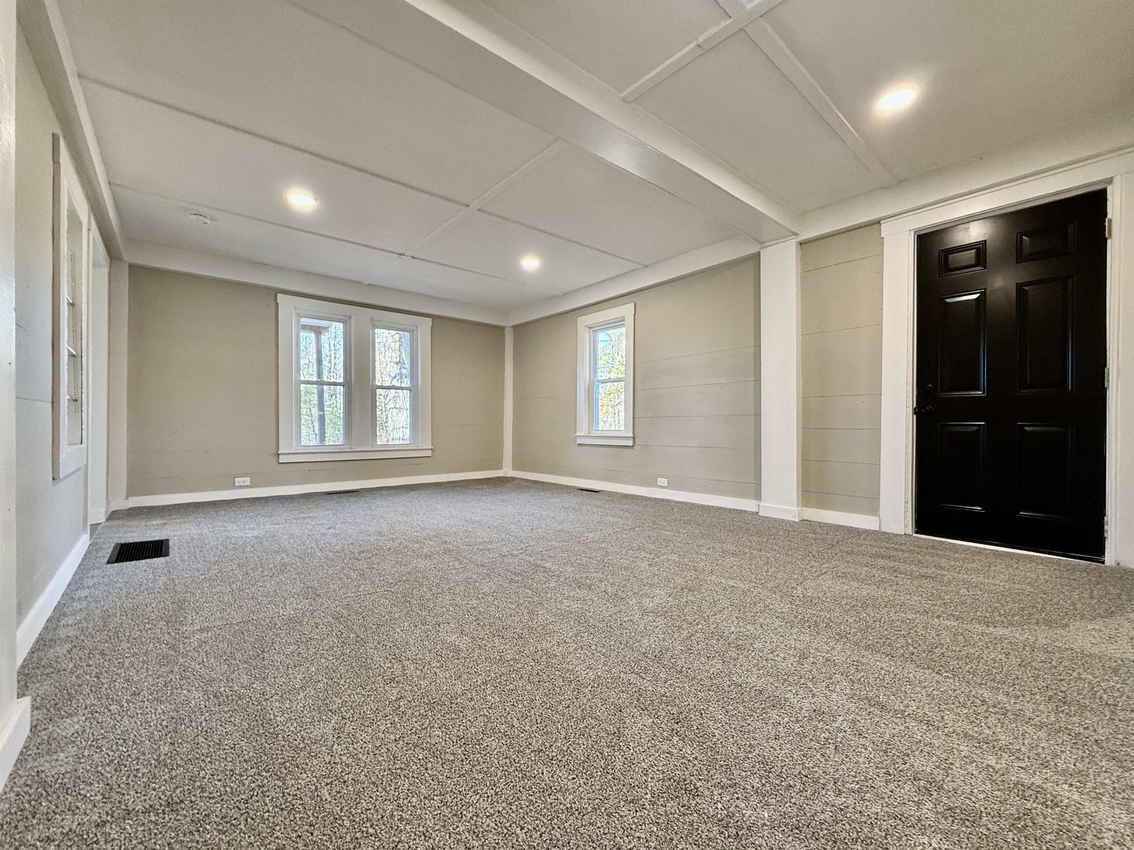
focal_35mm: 14
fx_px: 459
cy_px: 425
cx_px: 567
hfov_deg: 102.1
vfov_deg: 85.7
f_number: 2.2
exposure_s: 1/120
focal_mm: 2.22
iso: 250
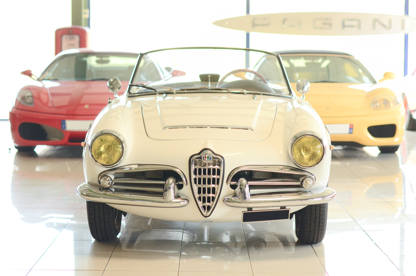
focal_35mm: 75
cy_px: 138
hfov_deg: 27.0
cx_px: 208
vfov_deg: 18.1
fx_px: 865
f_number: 2.5
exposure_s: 1/500
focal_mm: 50
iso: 1000
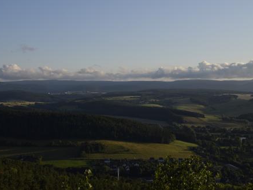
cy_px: 94
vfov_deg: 25.4
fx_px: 421
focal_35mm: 58
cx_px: 110
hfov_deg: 33.4
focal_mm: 35
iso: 200
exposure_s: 1/800
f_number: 8
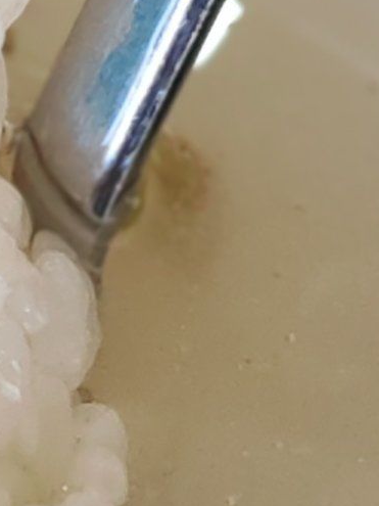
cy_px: 58
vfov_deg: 6.6
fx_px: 4352
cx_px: -332
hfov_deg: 4.9
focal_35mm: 298
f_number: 1.8
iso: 1438
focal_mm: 6.14
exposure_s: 1/100
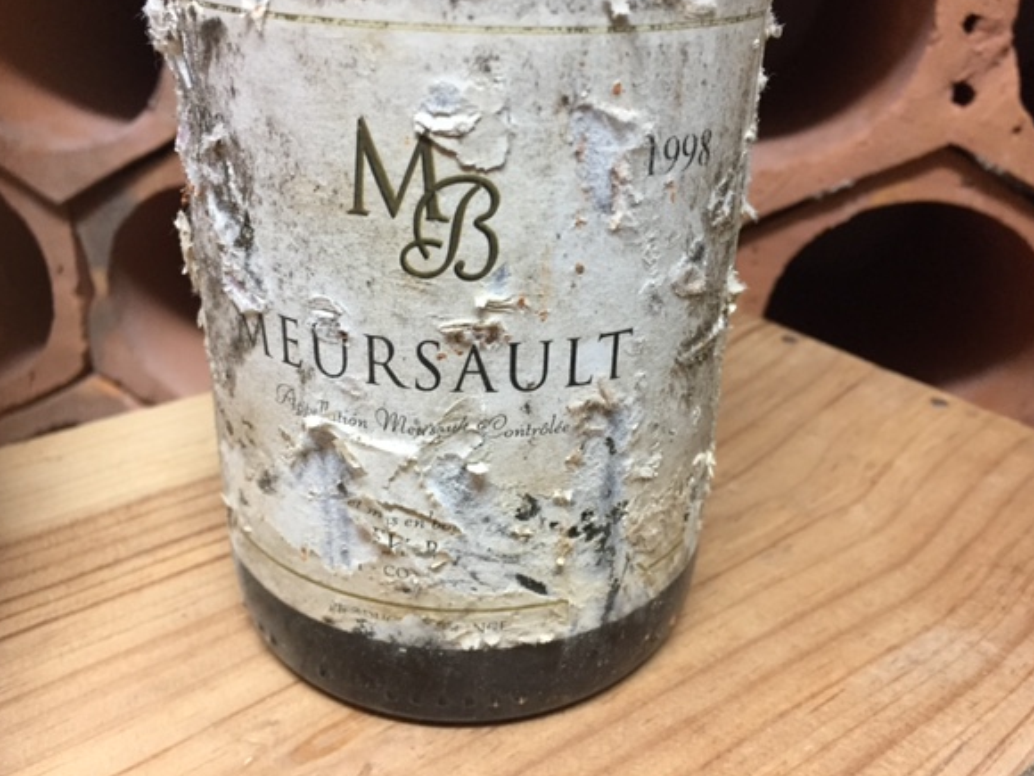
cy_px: 362
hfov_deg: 56.8
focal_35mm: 32
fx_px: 956
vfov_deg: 44.1
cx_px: 519
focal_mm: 4.15
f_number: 2.2
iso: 250
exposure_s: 1/33
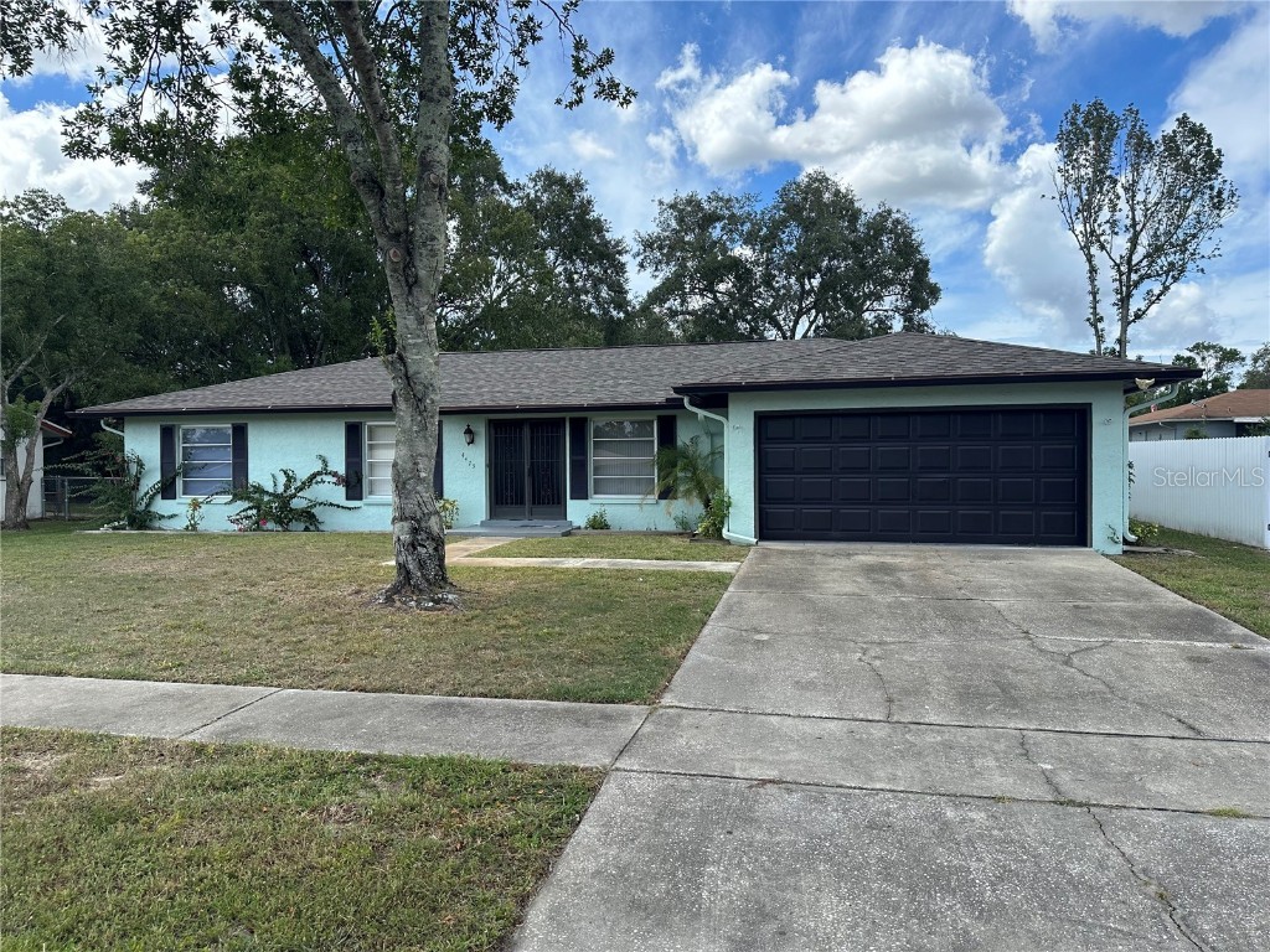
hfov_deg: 71.6
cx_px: 635
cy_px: 476
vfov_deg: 56.8
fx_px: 881
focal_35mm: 24
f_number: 1.78
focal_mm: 6.86
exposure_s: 1/2410
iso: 80
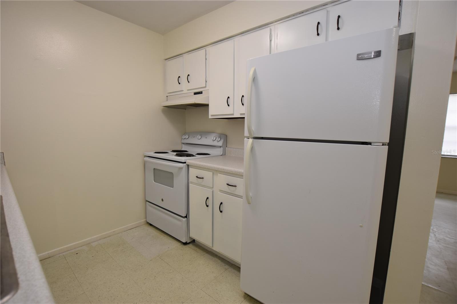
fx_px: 190
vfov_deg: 77.3
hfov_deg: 100.4
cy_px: 152
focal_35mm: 15
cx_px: 228
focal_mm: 10
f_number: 4.5
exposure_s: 1/80
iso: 200
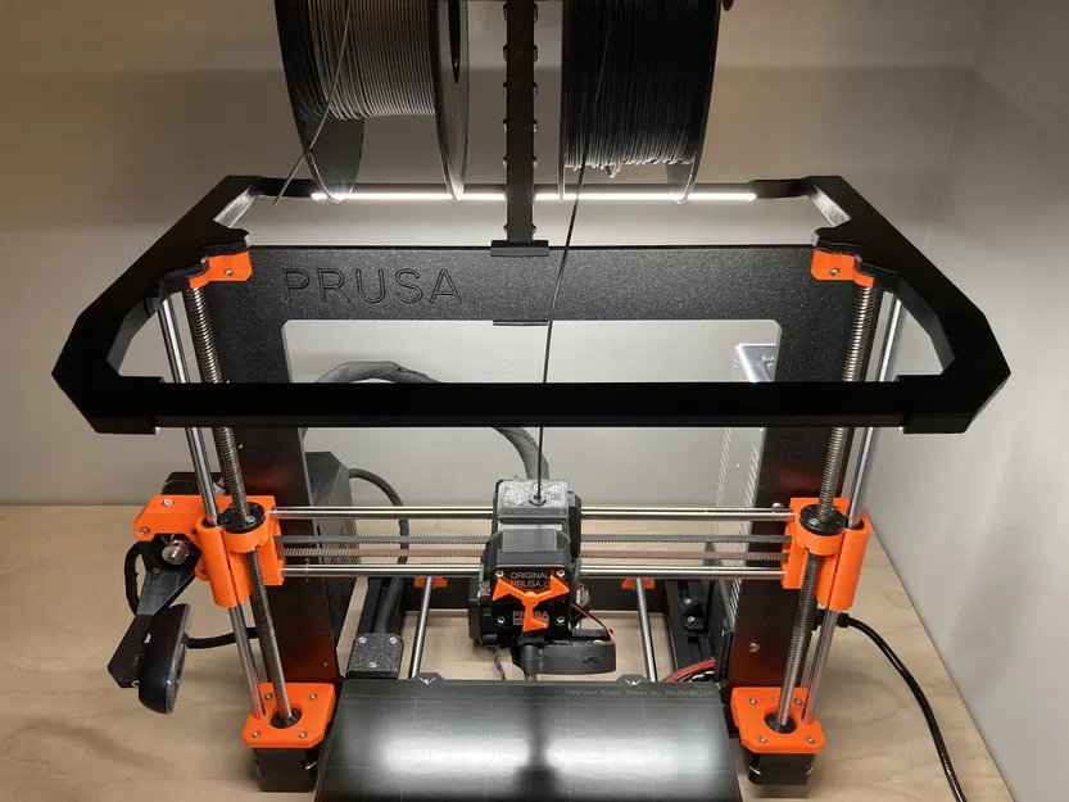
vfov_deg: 49.8
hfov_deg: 63.4
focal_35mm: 28
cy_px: 401
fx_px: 865
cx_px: 534
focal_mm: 3.99
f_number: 1.8
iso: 200
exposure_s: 1/60
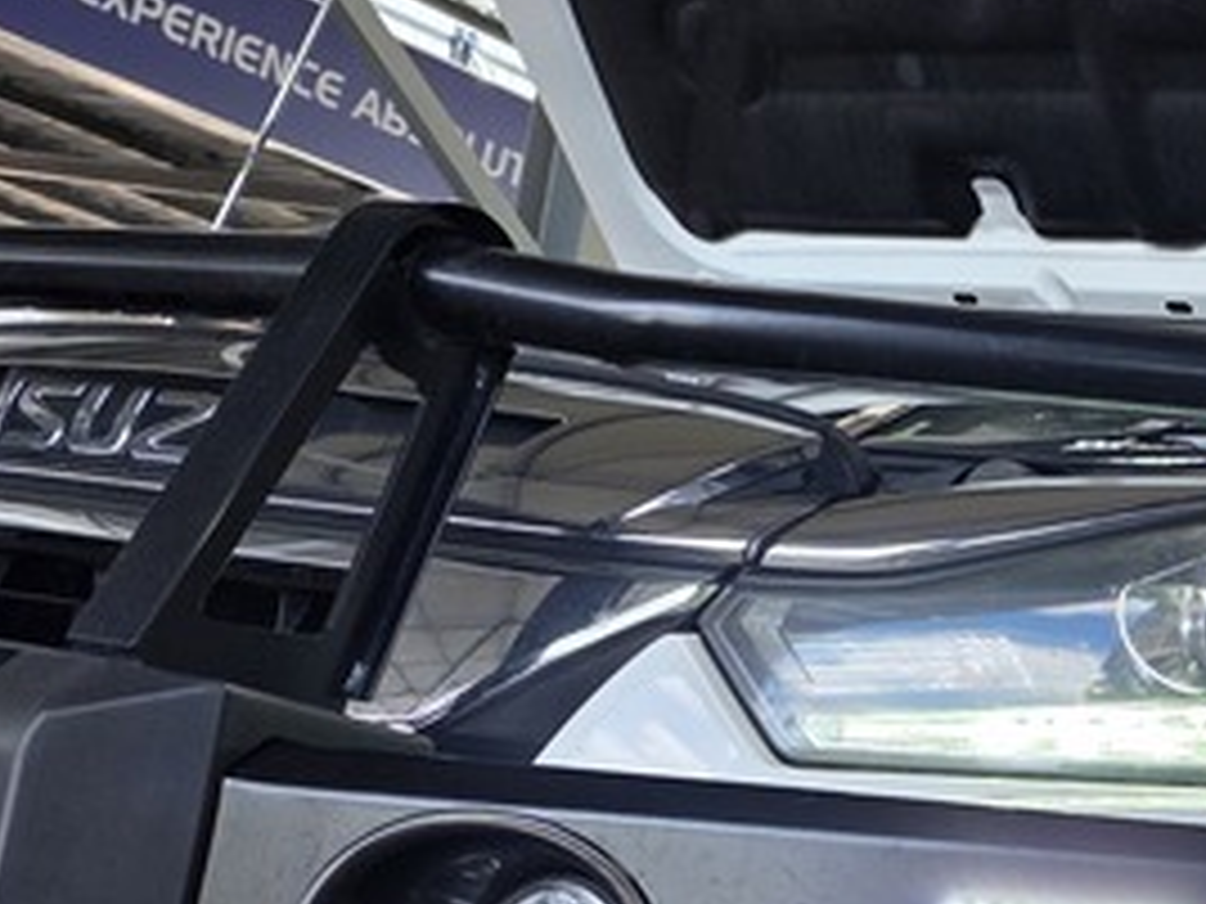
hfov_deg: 21.1
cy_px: 980
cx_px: 1341
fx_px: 3066
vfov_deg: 16.3
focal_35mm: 88
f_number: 1.7
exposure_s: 1/180
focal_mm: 6.25
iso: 32
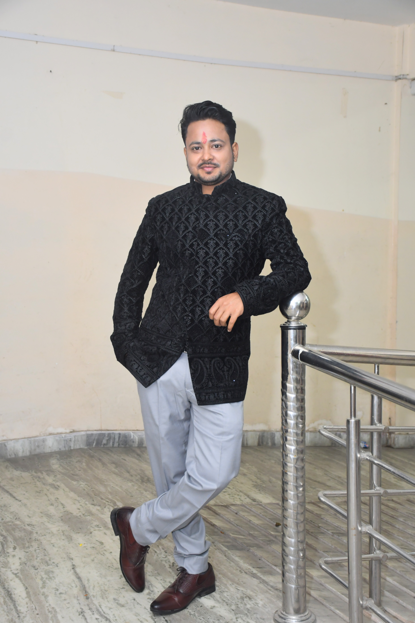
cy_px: 312
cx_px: 208
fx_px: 830
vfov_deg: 41.1
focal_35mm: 48
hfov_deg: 28.1
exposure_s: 1/125
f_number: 4.5
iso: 640
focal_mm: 32
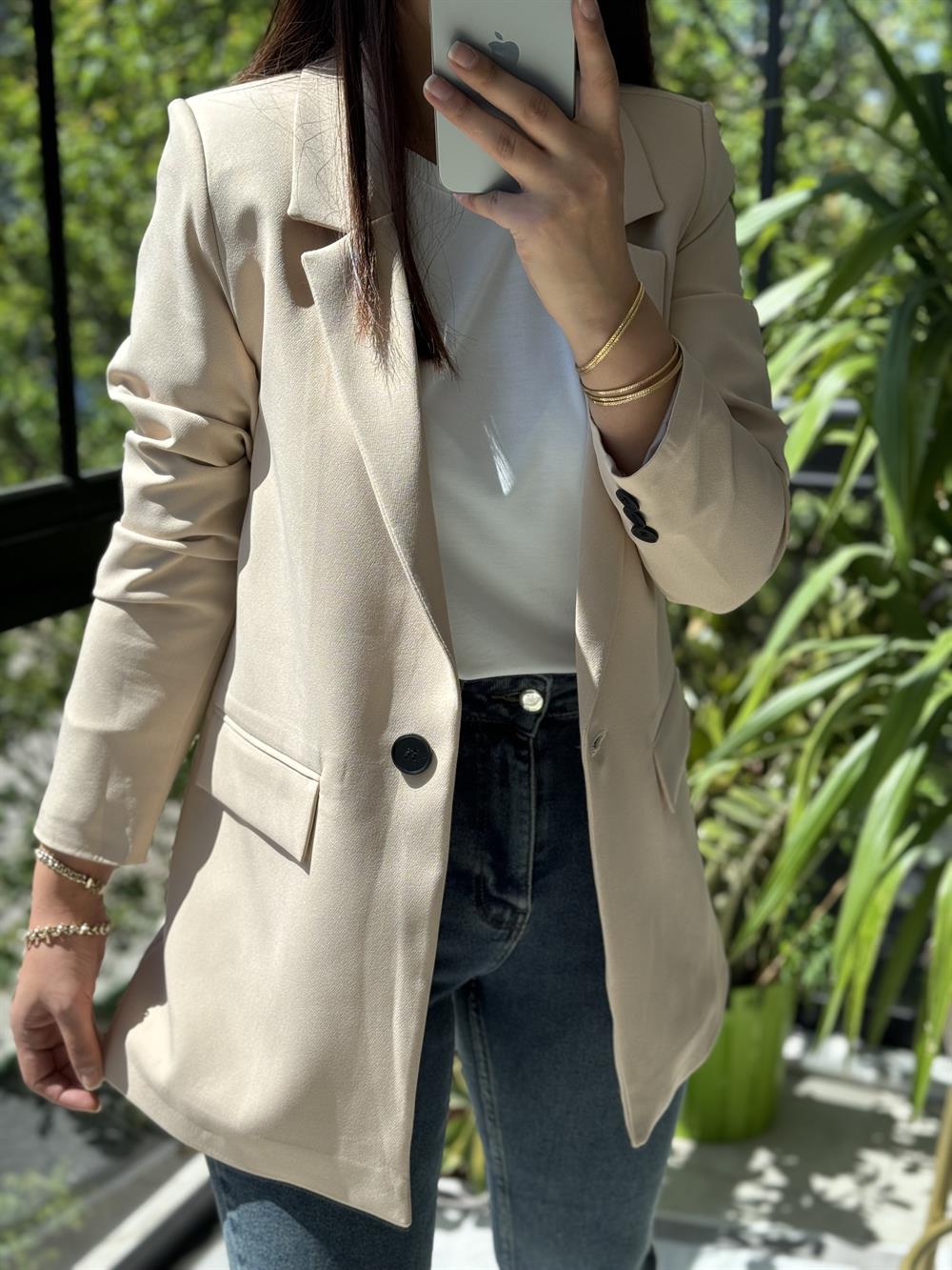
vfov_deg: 39.7
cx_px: 476
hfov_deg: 30.3
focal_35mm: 48
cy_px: 635
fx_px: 1760
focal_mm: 6.76
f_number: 1.78
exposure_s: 1/664
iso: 64
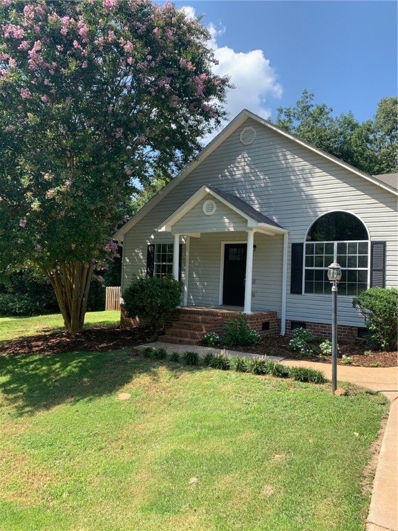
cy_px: 266
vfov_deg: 67.3
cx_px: 199
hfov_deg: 53.1
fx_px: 399
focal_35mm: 26
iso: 25
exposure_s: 1/864
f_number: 1.8
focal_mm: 4.25
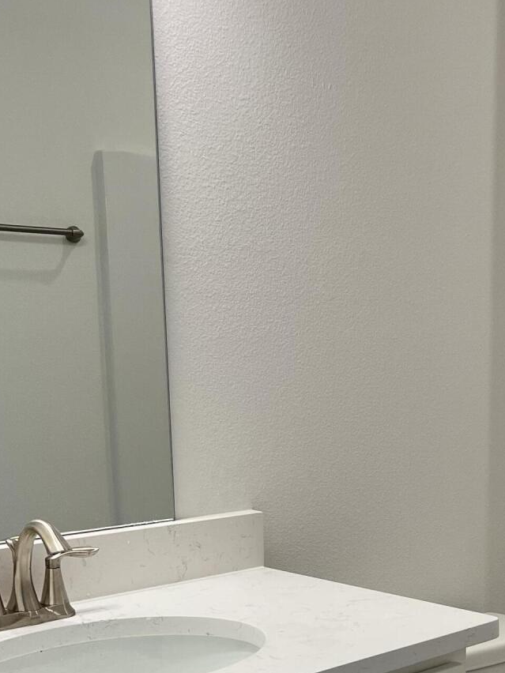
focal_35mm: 61
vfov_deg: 30.6
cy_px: 571
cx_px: 445
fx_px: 1187
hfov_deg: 23.5
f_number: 1.5
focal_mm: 5.7
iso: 64
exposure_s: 1/163
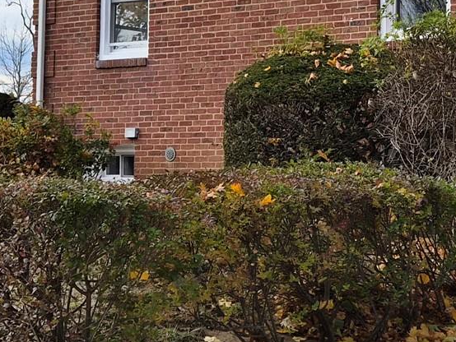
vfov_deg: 17.2
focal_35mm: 85
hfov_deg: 22.2
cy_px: 70
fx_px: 1120
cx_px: 442
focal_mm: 5.4
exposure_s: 1/2536
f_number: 1.8
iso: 80
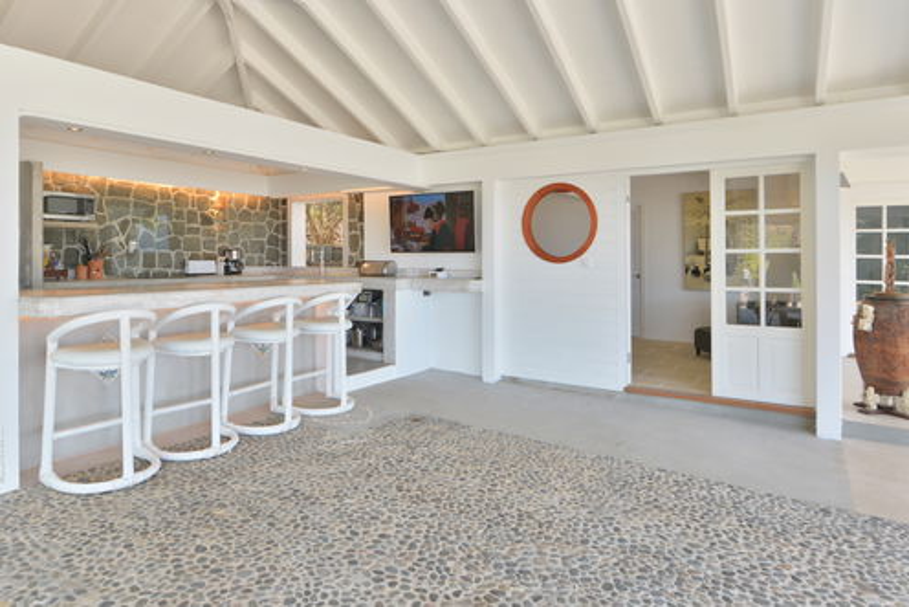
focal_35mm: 20
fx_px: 505
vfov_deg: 62.0
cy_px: 304
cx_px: 454
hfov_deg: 84.0
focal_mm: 20
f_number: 7.1
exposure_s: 1/15
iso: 100
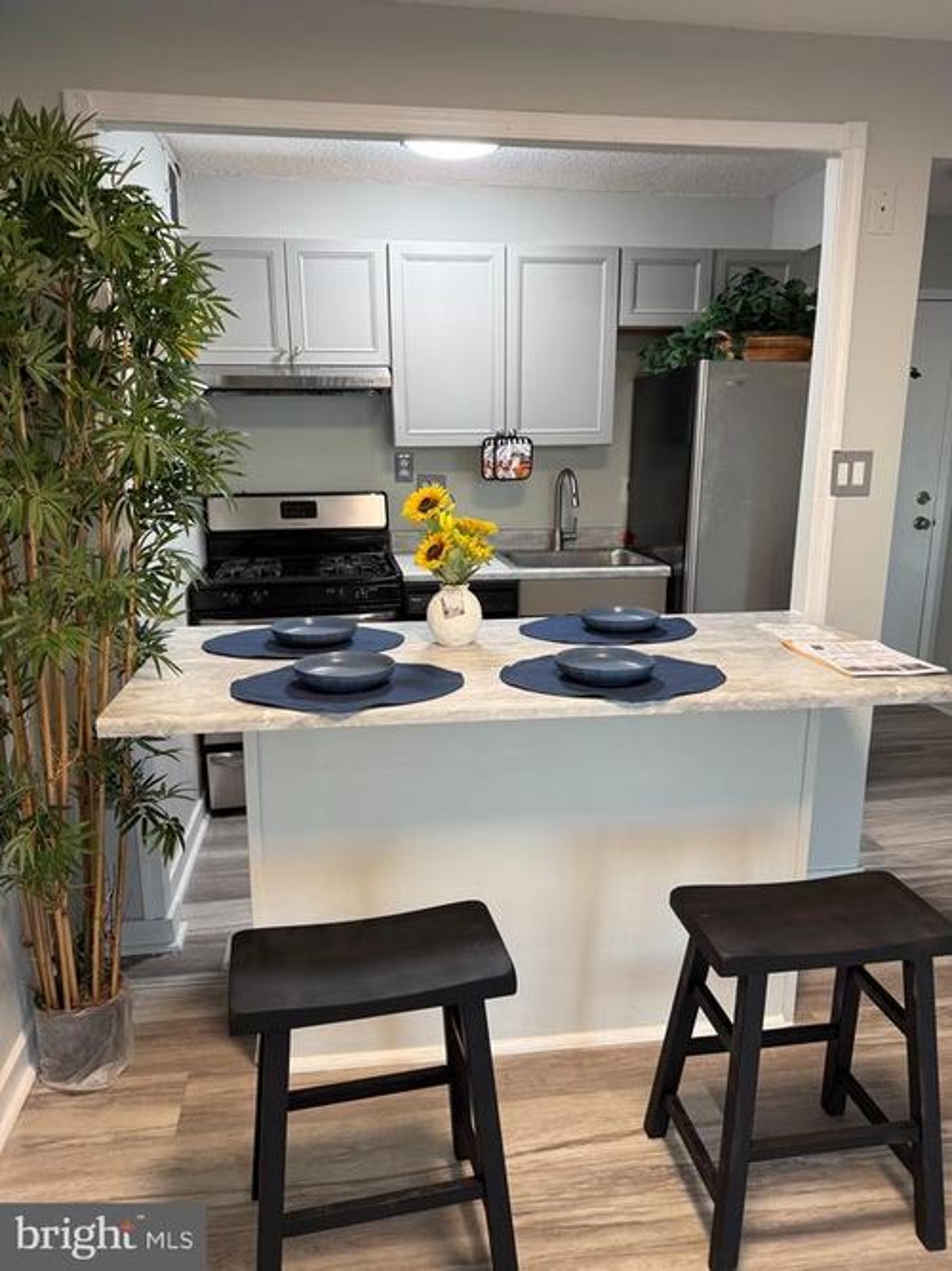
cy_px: 636
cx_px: 476
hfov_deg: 56.8
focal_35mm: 24
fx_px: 880
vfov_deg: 71.6
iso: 125
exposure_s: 1/60
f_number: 1.78
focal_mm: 6.76
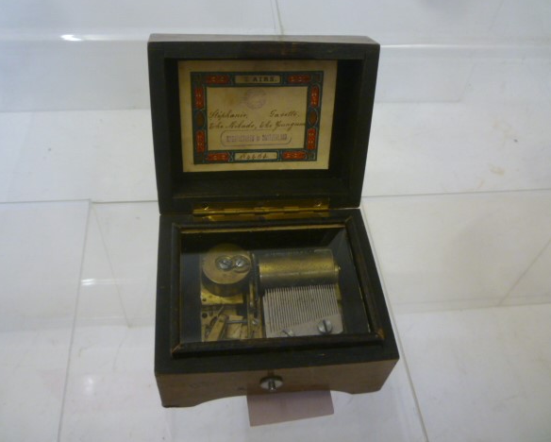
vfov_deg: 47.2
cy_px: 217
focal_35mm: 31
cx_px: 262
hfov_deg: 57.1
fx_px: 506
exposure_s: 1/30
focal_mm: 5.2
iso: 250
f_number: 3.3
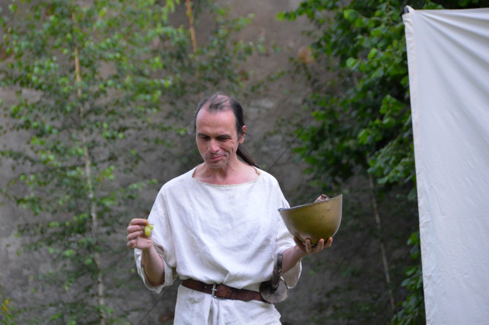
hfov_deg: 10.2
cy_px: 162
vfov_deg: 6.8
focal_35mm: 202
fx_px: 2748
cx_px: 244
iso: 2800
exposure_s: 1/125
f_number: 5.6
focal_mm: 135
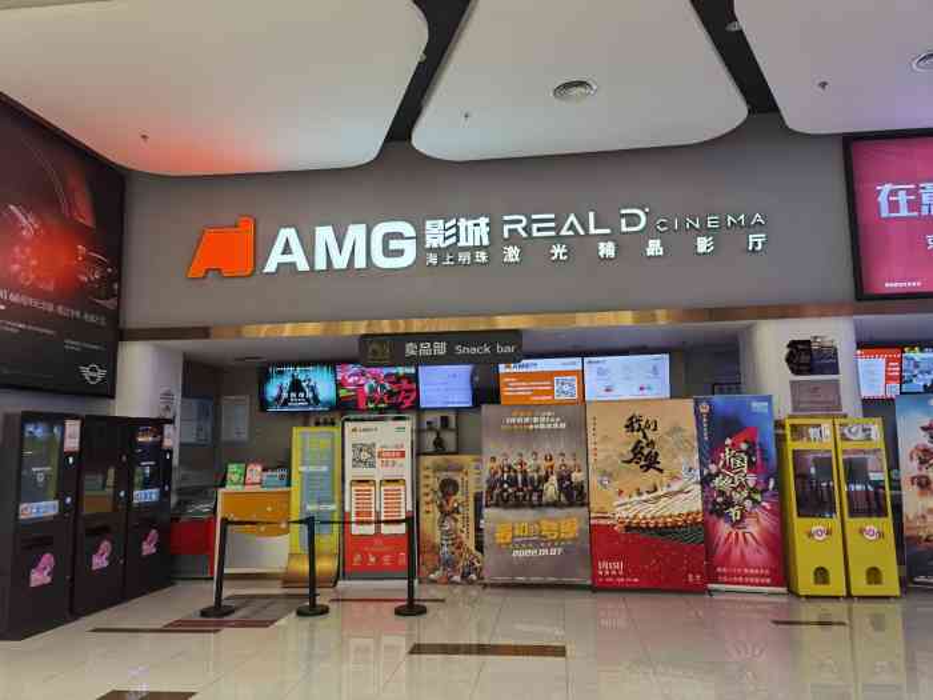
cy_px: 350
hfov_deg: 65.3
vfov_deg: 51.4
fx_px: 728
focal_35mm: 27
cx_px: 466
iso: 64
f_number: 1.9
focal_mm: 6.71
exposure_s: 1/100
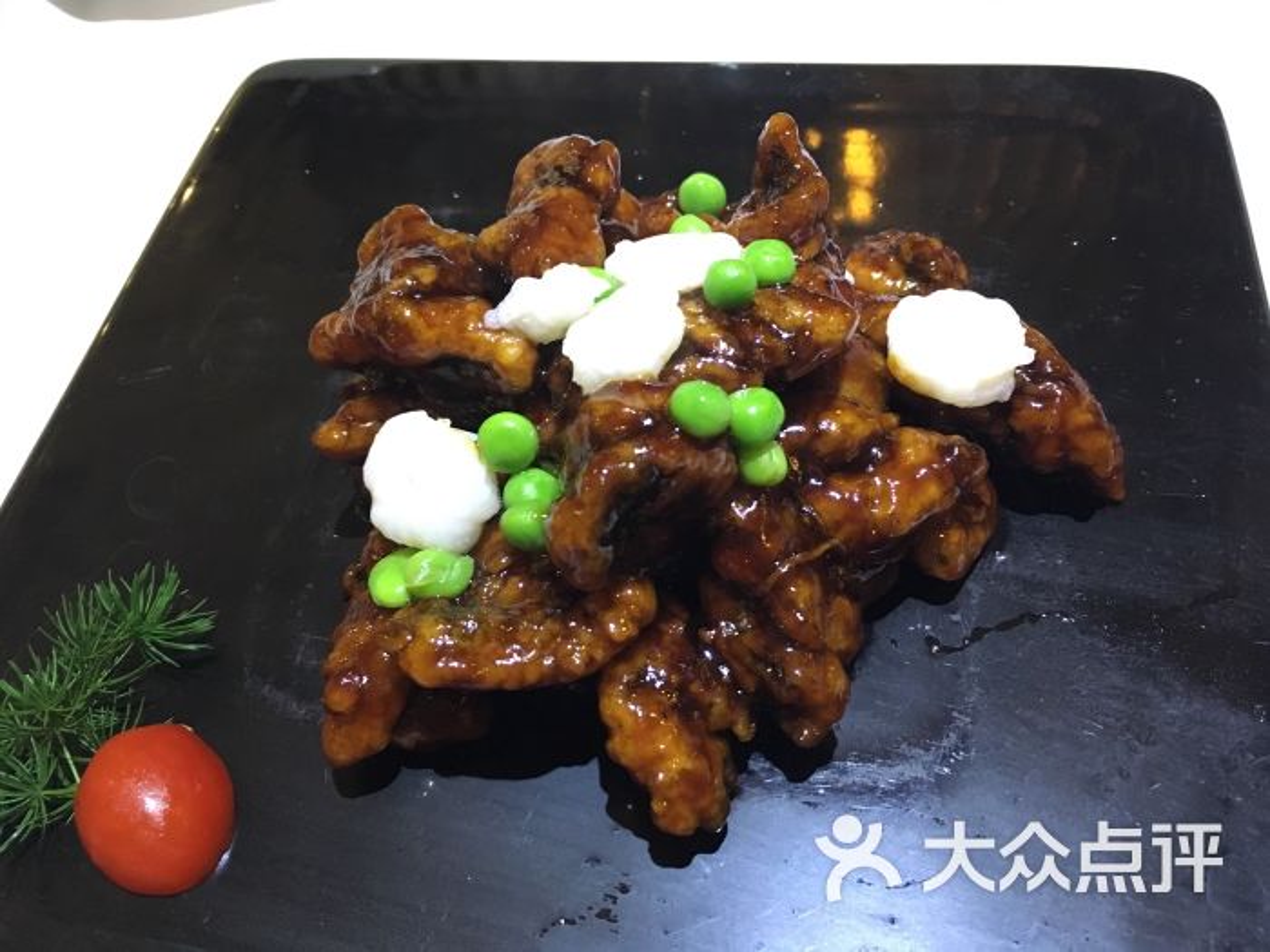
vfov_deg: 48.2
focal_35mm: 29
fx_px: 1064
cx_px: 635
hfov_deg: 61.7
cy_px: 476
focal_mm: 4.15
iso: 250
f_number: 2.2
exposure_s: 1/17
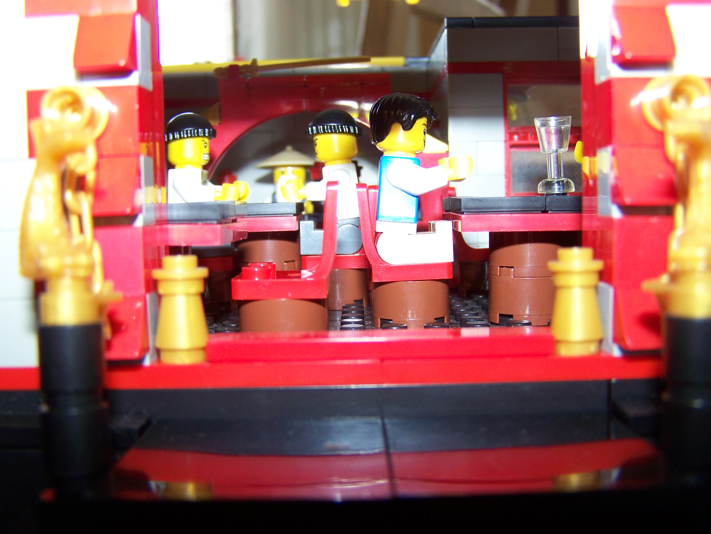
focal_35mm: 38
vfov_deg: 37.7
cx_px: 356
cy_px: 267
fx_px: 781
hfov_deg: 49.0
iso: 80
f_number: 2.8
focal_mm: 6.3
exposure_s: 1/60
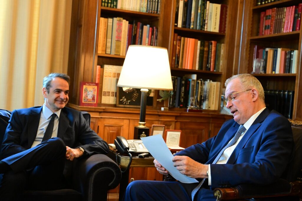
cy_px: 100
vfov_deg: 25.1
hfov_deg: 36.9
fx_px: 453
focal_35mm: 54
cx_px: 151
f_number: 4.5
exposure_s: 1/200
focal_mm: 54
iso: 10000
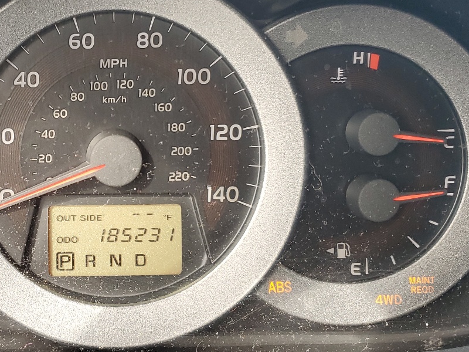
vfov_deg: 27.8
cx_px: 89
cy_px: 106
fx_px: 705
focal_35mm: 52
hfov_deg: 35.5
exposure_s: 1/120
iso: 56
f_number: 1.5
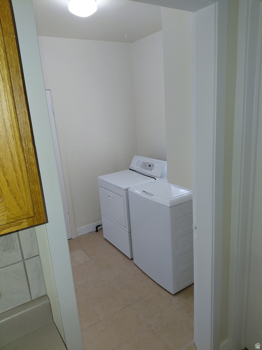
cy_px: 175
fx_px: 252
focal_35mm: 25
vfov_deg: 69.4
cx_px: 131
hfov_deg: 54.9
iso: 250
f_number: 1.8
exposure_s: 1/120
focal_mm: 4.69
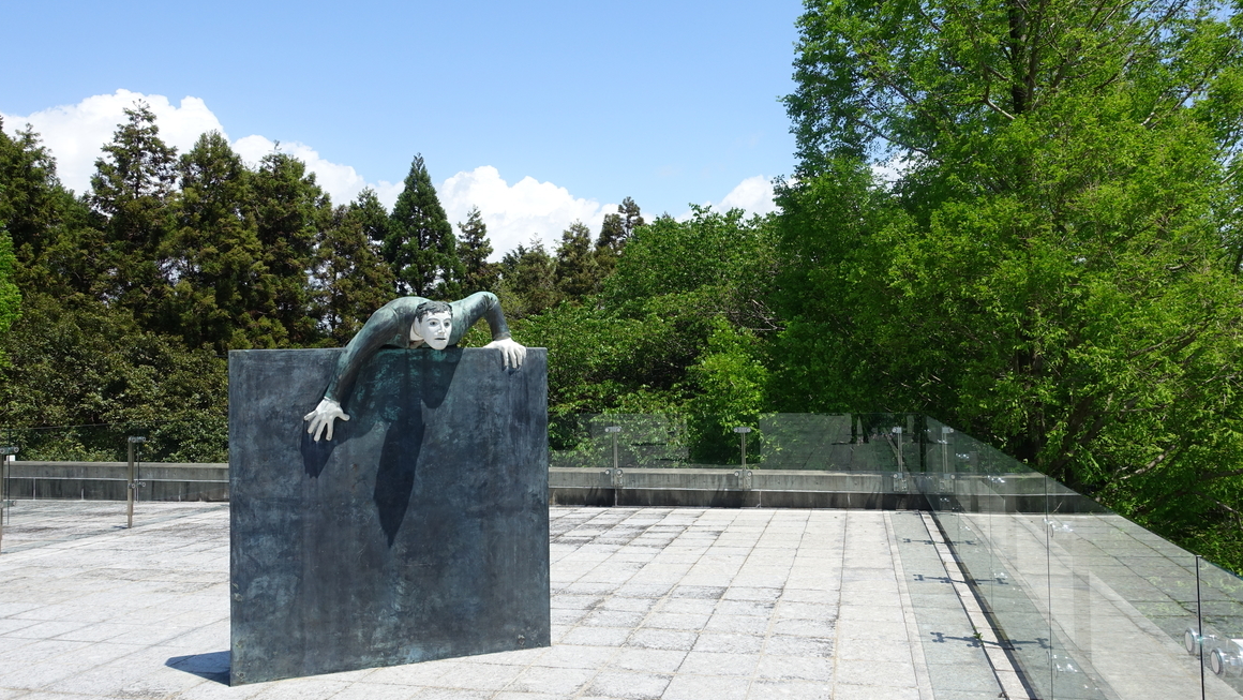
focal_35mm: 26
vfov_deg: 44.4
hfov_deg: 71.9
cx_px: 640
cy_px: 349
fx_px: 857
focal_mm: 8.8
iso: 200
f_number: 5
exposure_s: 1/125
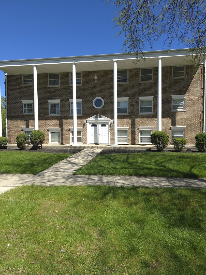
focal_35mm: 23
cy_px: 138
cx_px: 103
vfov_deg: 73.9
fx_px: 182
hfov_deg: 58.9
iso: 12
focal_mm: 6.3
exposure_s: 1/335
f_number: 1.7
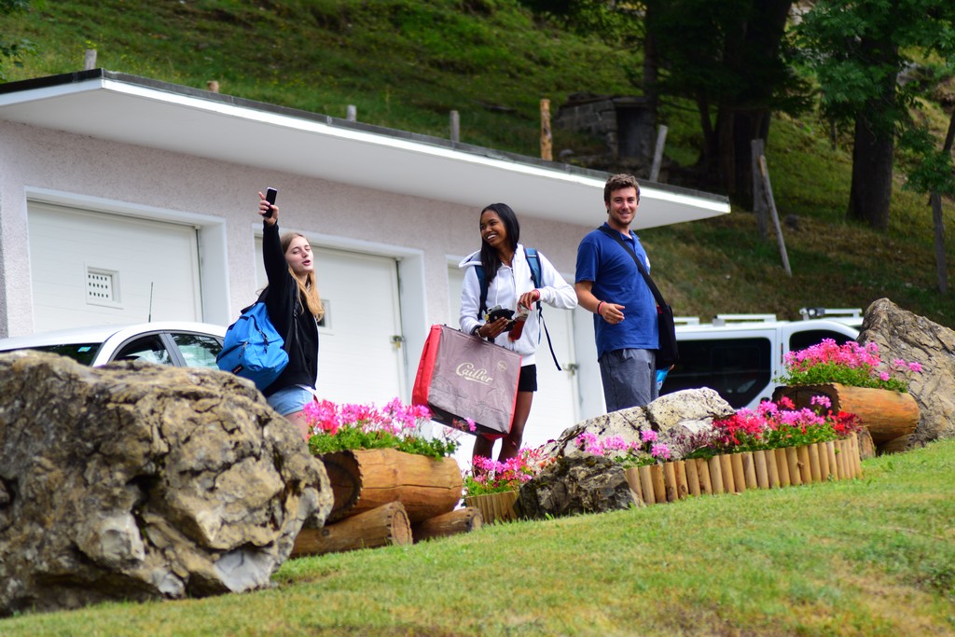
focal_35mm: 202
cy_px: 318
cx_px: 478
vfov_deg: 6.8
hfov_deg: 10.2
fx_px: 5372
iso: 200
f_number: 4.2
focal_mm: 135
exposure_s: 1/640
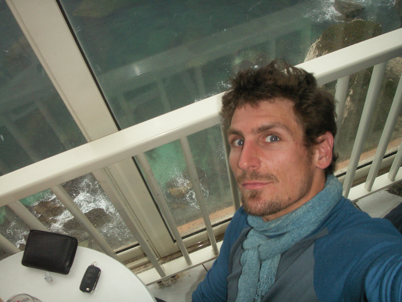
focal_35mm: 37
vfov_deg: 38.7
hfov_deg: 50.1
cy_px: 151
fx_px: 430
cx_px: 201
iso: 160
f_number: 3.5
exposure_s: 1/100
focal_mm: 7.7
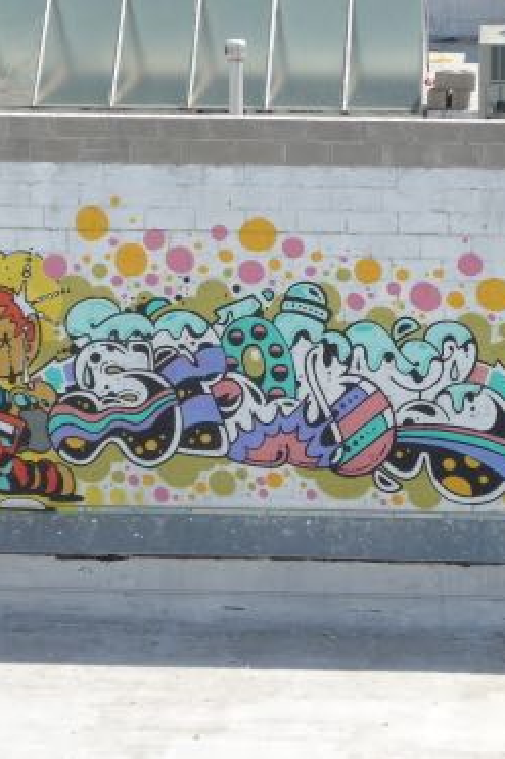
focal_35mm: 164
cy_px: 382
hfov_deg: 8.4
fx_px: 3454
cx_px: 294
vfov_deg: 12.5
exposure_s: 1/400
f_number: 5
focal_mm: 22.9
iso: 80
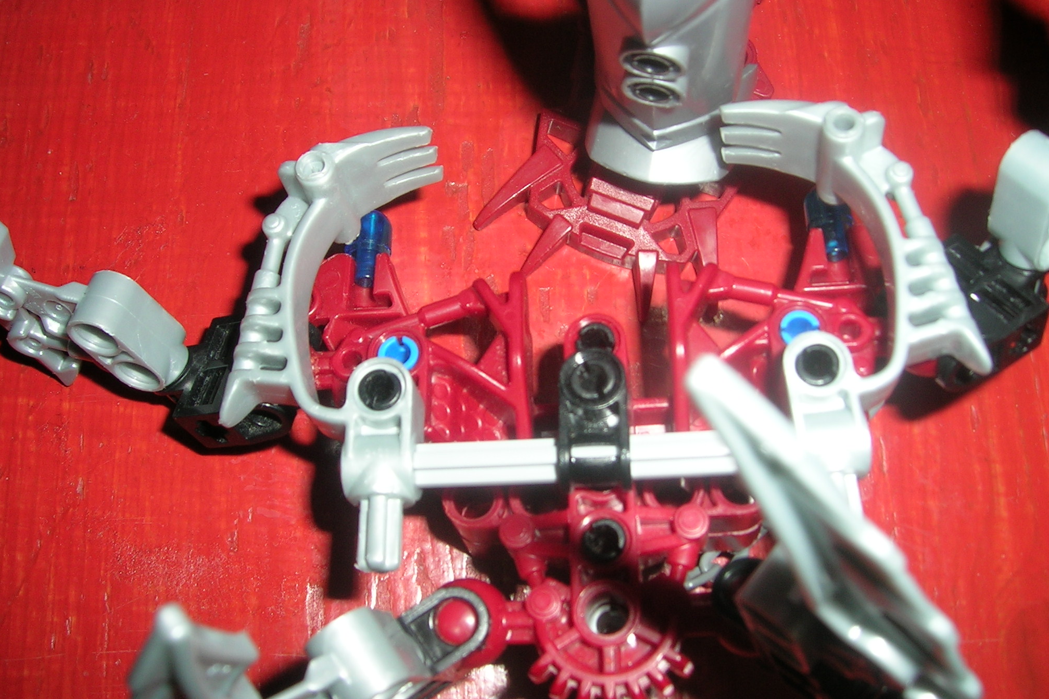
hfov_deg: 51.9
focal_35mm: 37
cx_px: 522
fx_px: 1078
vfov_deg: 35.9
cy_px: 337
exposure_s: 1/60.1
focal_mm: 5.4
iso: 50
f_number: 4.8
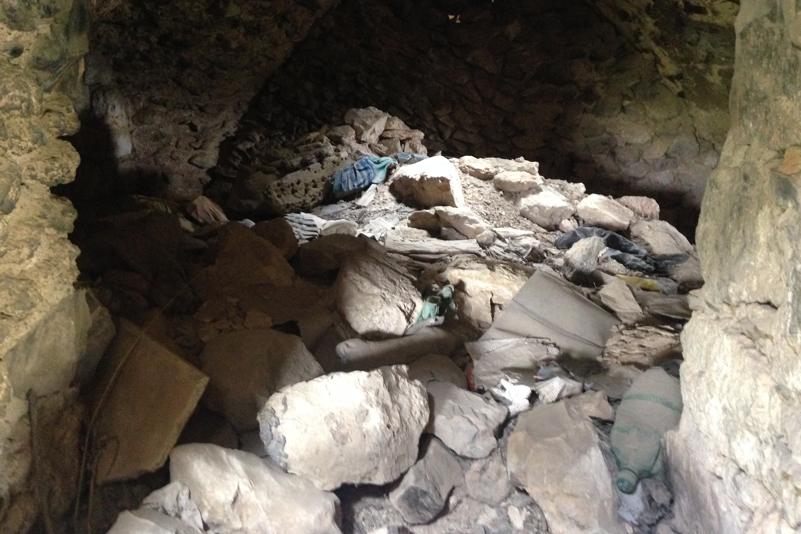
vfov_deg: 37.8
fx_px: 779
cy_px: 231
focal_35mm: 35
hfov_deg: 54.4
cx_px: 400
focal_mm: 4.12
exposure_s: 1/15
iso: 500
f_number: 2.4
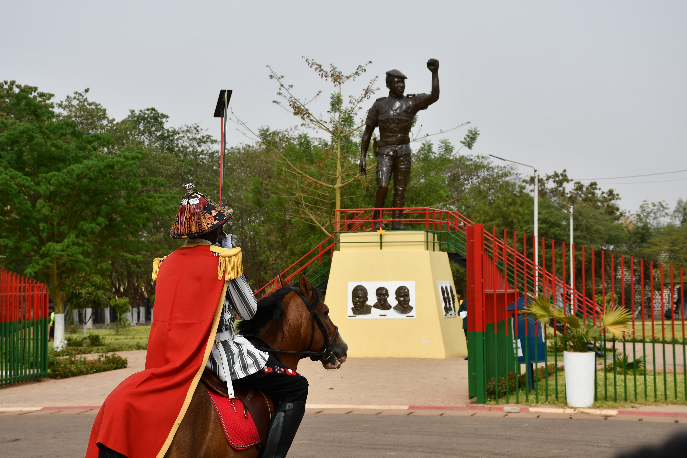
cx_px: 344
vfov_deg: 18.2
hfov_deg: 27.0
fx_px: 1431
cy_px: 229
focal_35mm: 75
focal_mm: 50
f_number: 9
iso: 100
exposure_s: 1/320
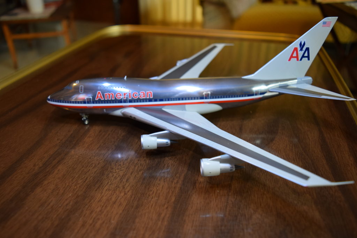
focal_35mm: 30
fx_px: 298
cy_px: 119
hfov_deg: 61.9
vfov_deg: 43.6
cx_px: 178
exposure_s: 1/60
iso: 720
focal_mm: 20
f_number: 4
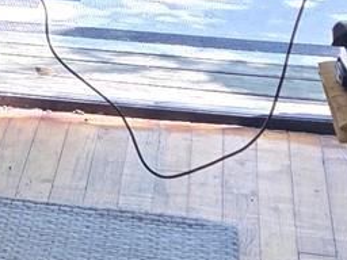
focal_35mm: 184
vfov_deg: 7.7
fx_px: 1844
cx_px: -447
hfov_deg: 9.7
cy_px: -294
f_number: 1.8
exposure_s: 1/120
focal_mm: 5.4
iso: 32
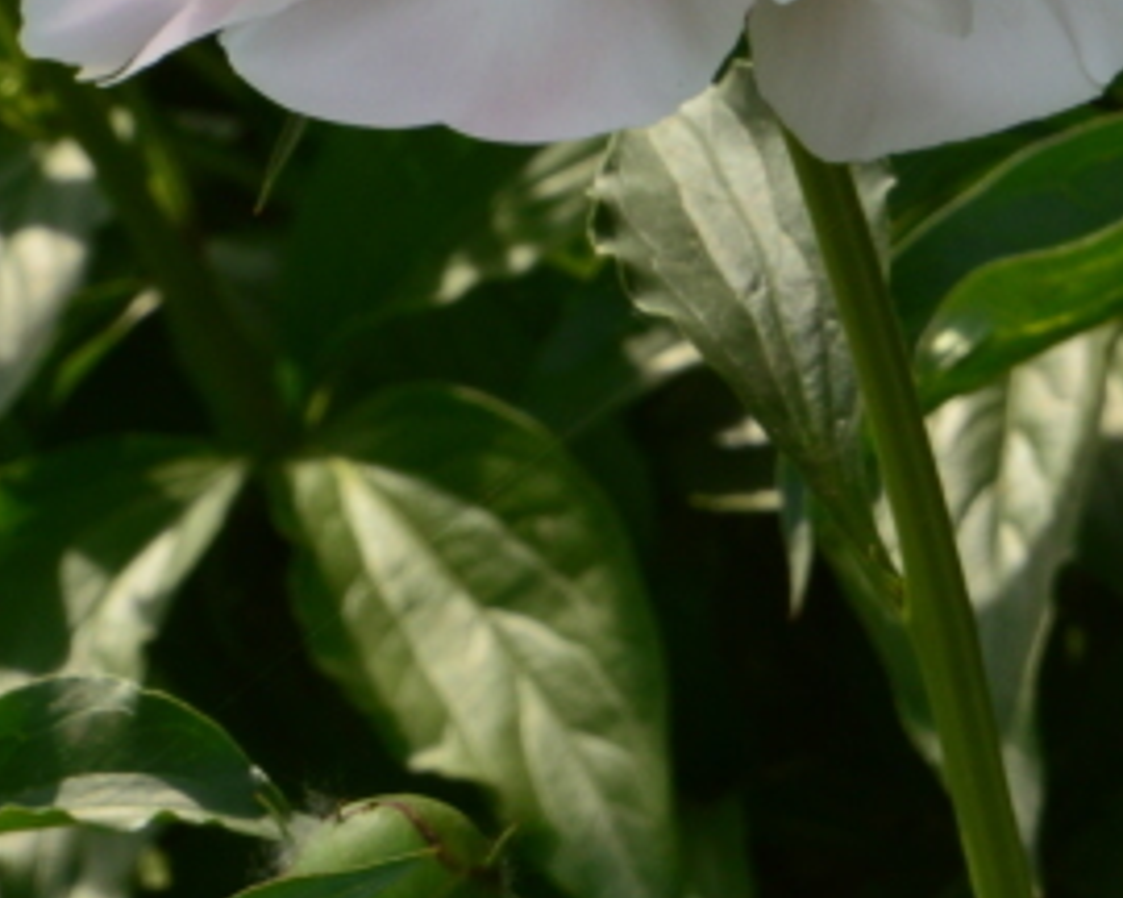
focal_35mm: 853
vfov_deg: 1.8
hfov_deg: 2.3
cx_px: 1551
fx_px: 28351
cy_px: 385
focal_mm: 160
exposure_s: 1/40
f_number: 25
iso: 200
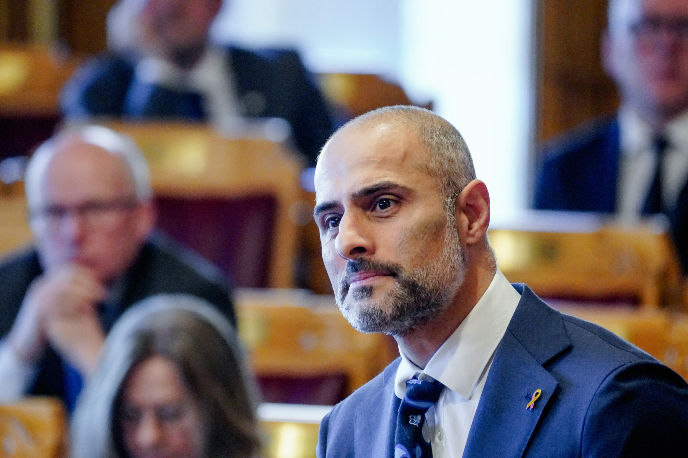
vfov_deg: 2.3
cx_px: 344
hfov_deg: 3.4
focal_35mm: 600
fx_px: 11466
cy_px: 229
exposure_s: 1/250
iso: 6400
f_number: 5.6
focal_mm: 400
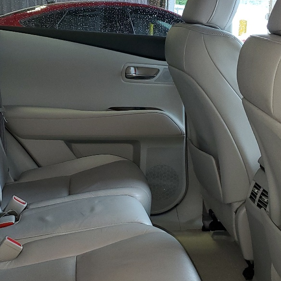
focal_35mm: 63
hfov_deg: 27.3
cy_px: 153
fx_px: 579
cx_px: 115
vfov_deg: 27.3
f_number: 1.5
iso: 103
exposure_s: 1/30
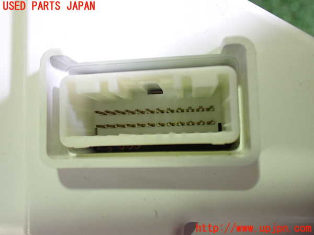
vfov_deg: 46.8
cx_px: 157
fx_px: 272
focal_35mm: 30
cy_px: 118
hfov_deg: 60.0
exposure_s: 1/125
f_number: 2.3
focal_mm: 5.4
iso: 800
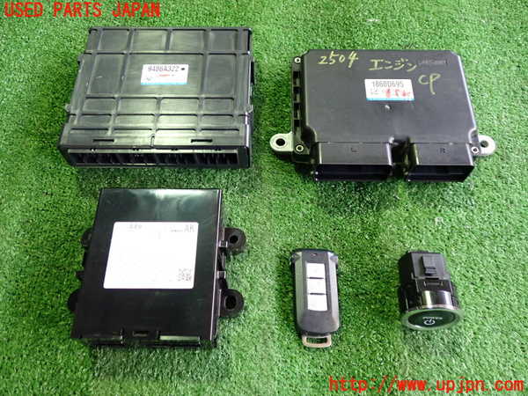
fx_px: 458
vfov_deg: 46.8
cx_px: 264
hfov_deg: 60.0
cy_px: 198
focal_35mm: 30
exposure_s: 1/30
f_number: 2.3
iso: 400
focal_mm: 5.4
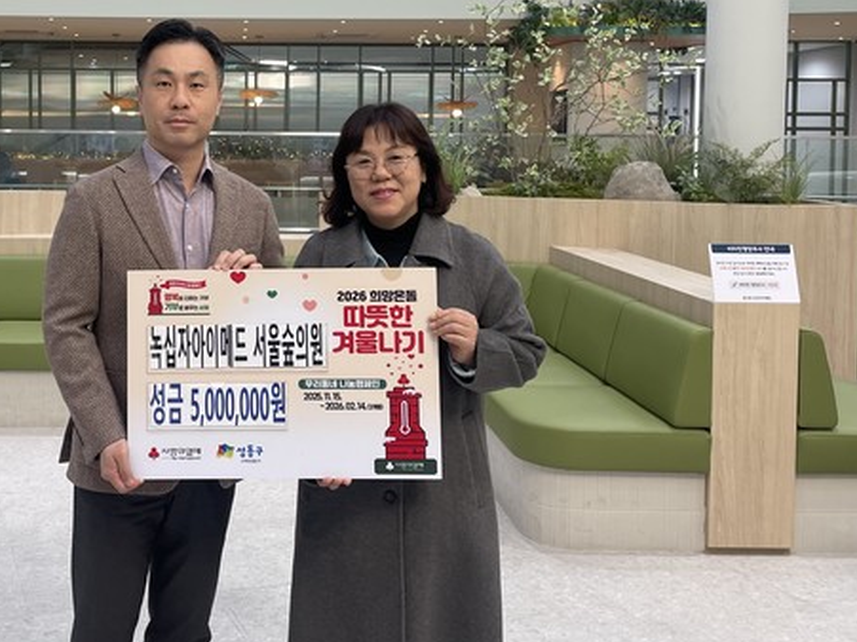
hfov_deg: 41.2
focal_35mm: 45
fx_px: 1114
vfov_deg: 31.8
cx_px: 245
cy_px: 191
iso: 64
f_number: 1.6
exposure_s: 1/120
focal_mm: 4.2
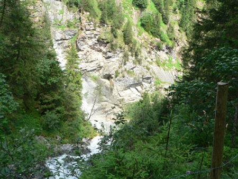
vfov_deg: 39.7
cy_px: 90
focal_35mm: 36
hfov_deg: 51.3
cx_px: 119
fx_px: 248
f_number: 8
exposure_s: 1/50
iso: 100
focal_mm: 6
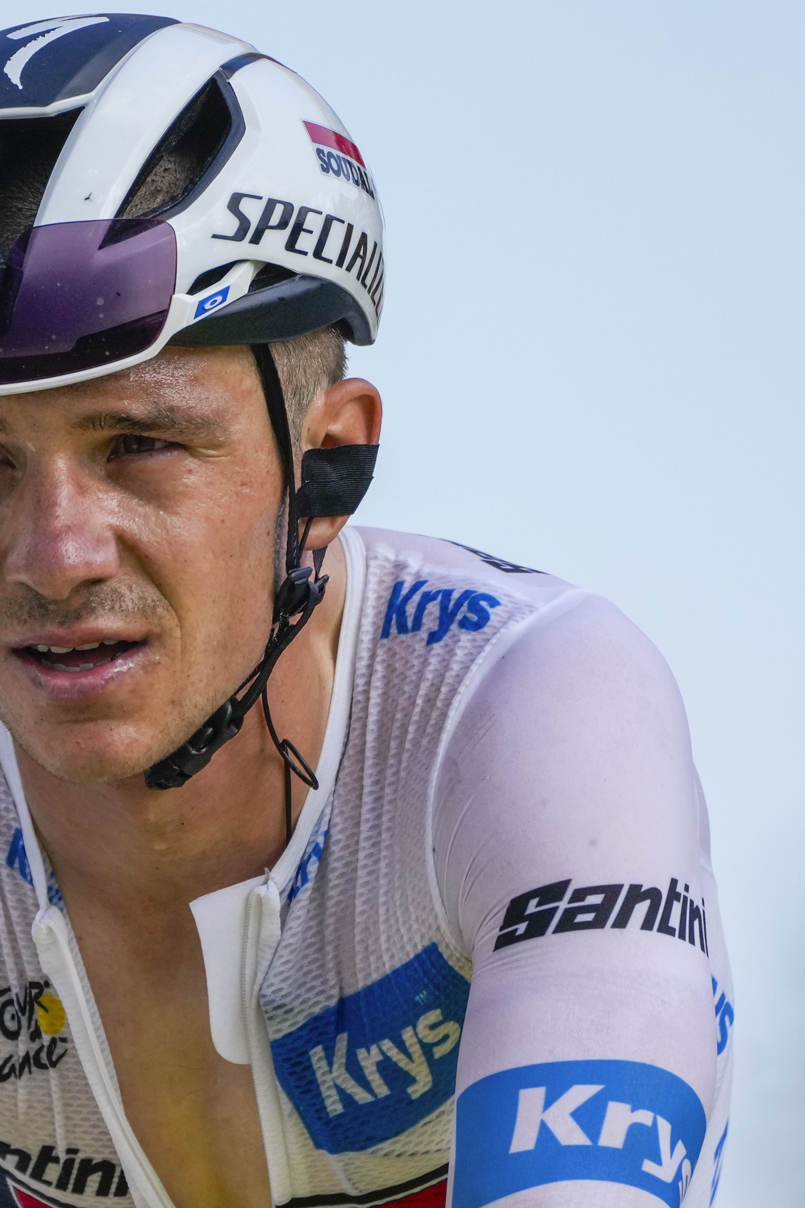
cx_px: 117
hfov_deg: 1.9
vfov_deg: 2.8
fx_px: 24385
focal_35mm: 727
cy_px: 693
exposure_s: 1/2500
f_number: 5.6
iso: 640
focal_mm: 400
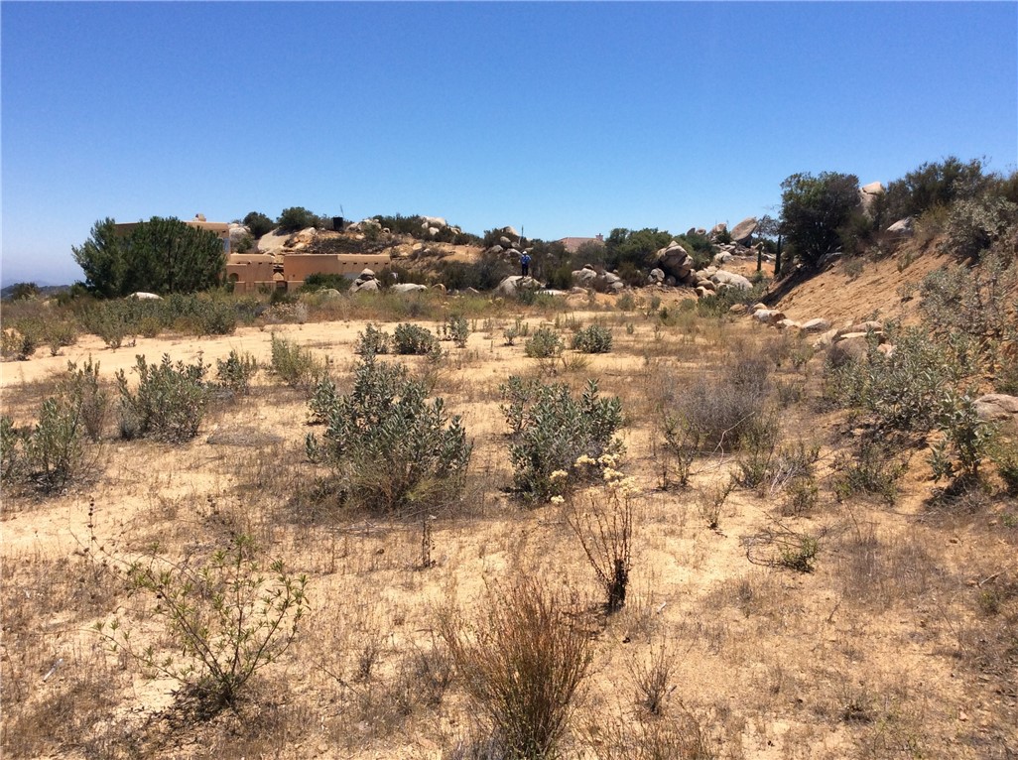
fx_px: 940
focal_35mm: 32
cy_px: 380
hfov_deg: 56.9
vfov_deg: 44.0
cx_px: 509
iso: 32
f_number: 2.4
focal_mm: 3.3
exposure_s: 1/1684
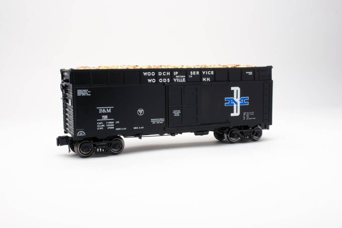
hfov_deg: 41.1
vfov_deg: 28.1
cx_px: 171
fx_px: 456
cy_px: 114
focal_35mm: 48
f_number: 25
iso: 100
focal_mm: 32
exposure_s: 1/125
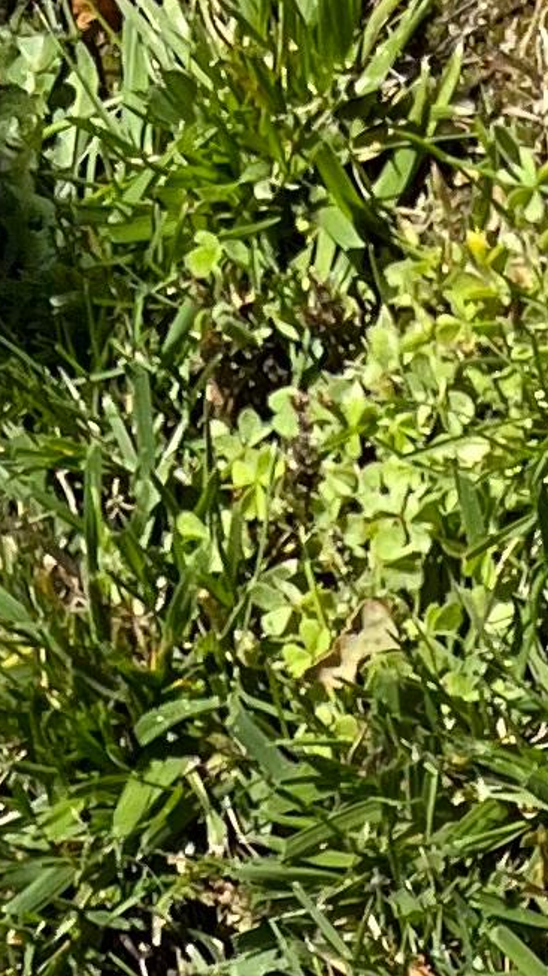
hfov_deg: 6.4
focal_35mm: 175
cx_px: 1619
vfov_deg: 10.1
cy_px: 2626
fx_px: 4524
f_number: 1.6
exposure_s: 1/3311
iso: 50
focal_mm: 5.1
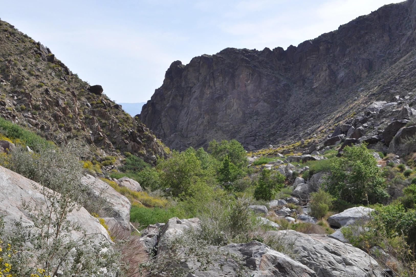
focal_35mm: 39
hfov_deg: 49.6
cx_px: 208
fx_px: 450
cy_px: 138
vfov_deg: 34.1
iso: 400
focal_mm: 26
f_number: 11
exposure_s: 1/400
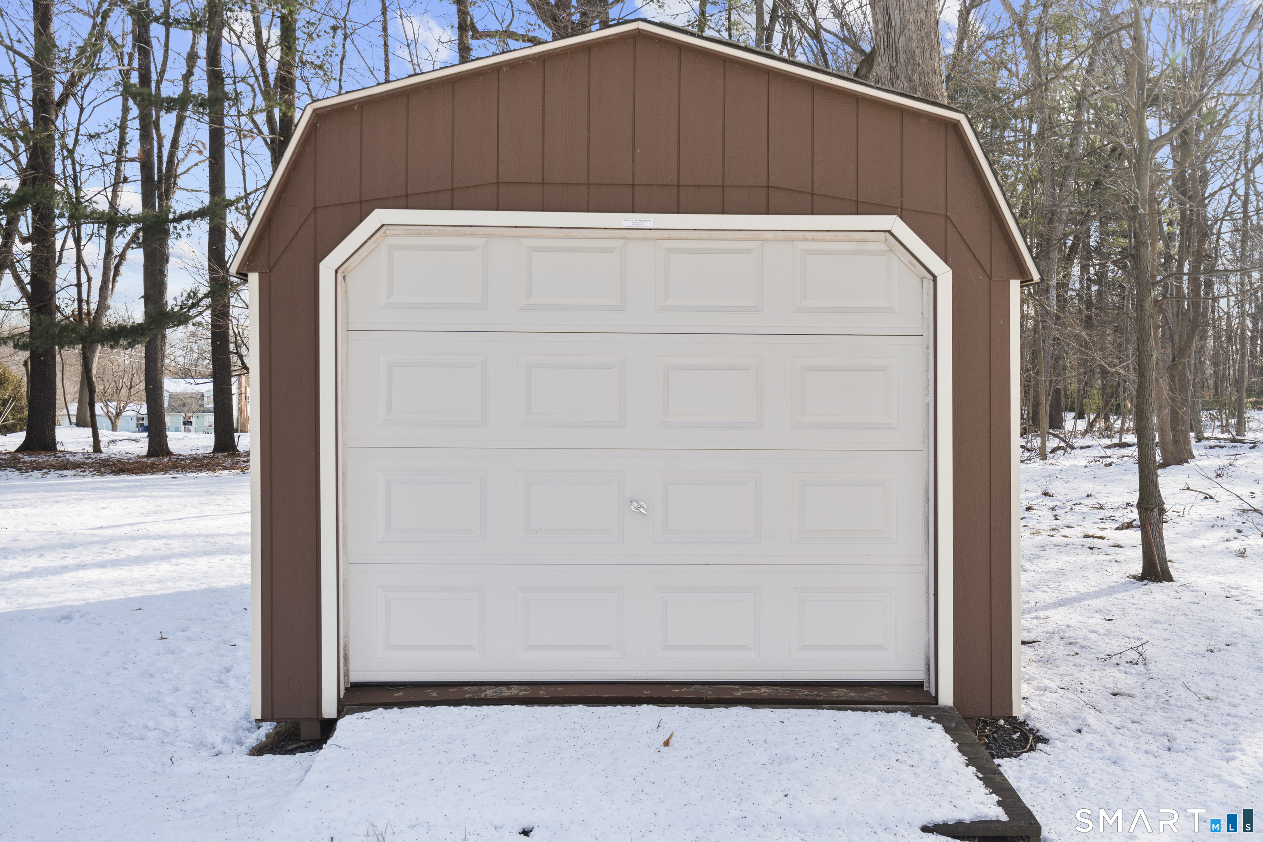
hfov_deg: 54.4
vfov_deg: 37.9
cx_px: 632
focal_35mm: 35
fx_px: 1228
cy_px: 421
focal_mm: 35
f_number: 9
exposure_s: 1/25
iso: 200
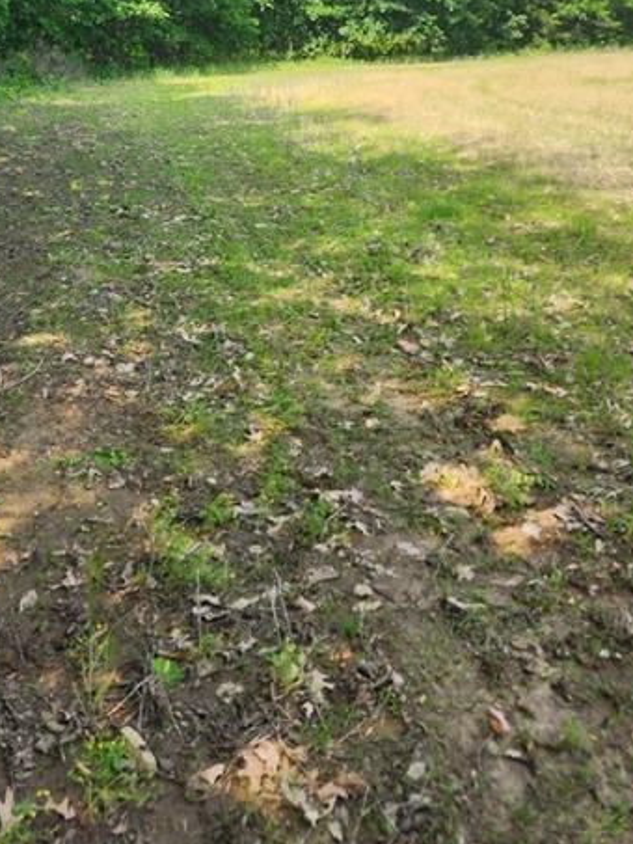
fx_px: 950
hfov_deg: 36.2
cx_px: 184
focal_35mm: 39
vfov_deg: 45.0
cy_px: 145
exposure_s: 1/303
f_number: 1.8
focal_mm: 6.4
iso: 12
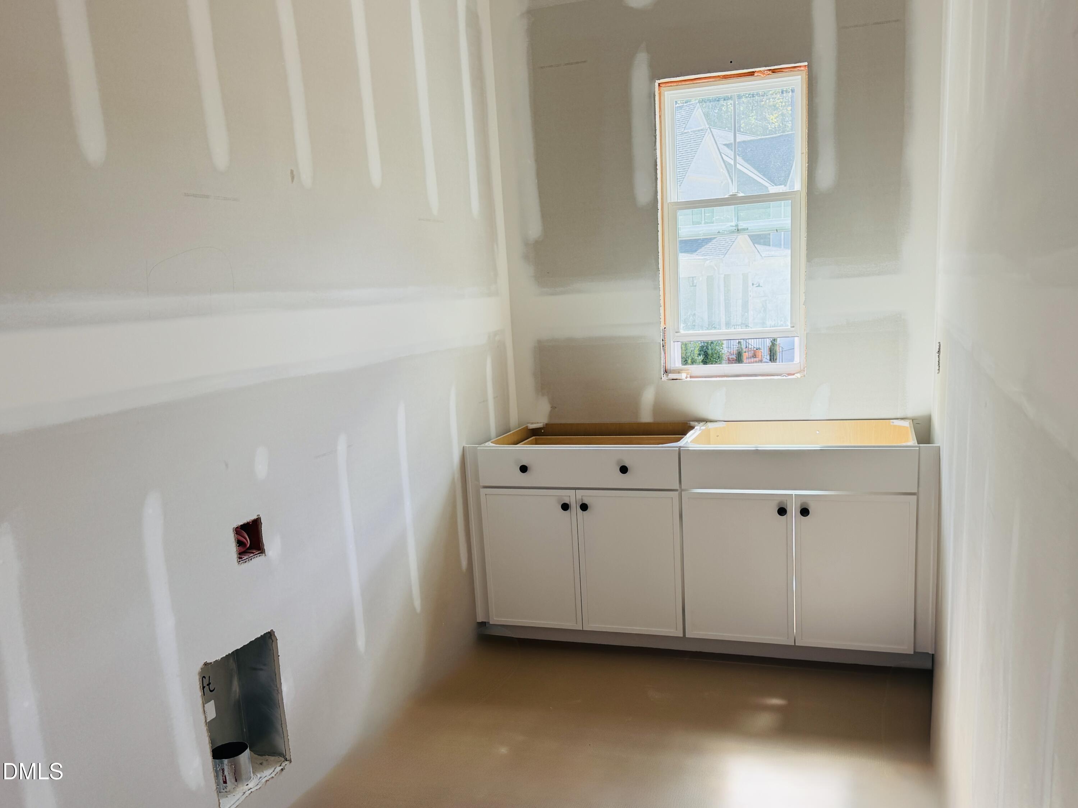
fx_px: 747
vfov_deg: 56.8
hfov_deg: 71.6
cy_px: 404
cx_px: 539
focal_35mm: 24
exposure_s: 1/206
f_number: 1.78
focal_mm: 6.76
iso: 80
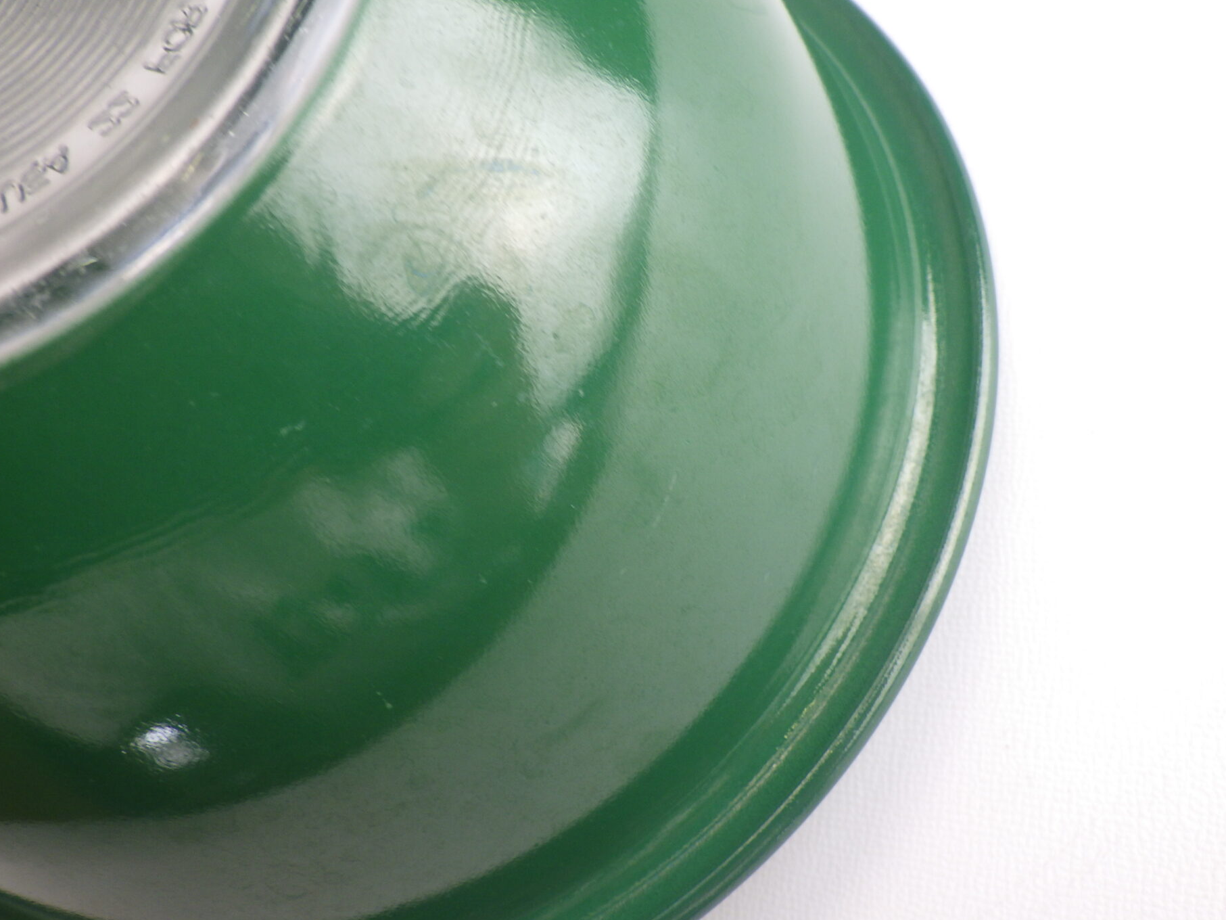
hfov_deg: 51.3
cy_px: 435
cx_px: 633
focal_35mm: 36
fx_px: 1275
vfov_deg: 39.6
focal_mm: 6.1
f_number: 3.8
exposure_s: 1/50
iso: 125
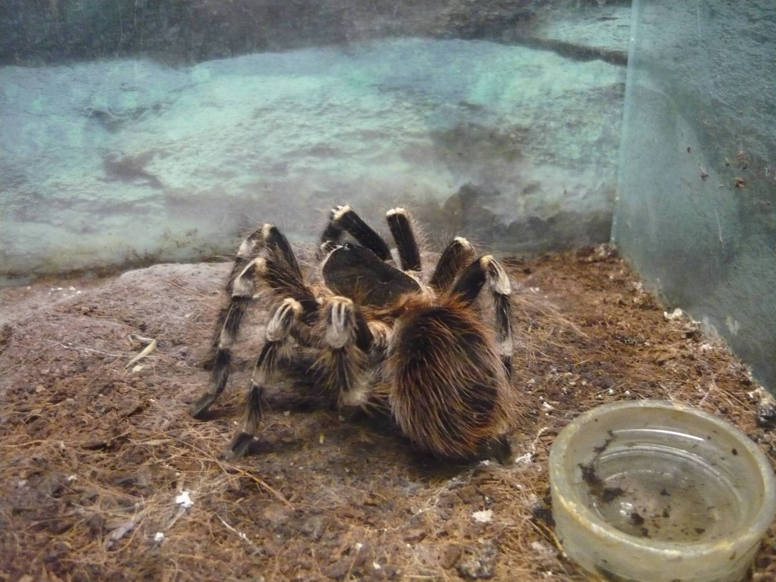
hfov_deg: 55.4
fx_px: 740
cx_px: 388
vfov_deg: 42.9
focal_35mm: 33
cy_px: 291
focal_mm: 5.5
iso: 800
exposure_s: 1/13
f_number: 2.8
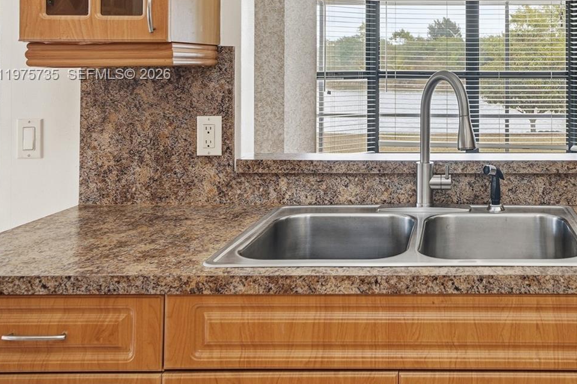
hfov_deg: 45.9
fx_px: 640
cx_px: 465
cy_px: 76
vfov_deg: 32.4
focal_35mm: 40
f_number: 8
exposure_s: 1/400
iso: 400
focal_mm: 24
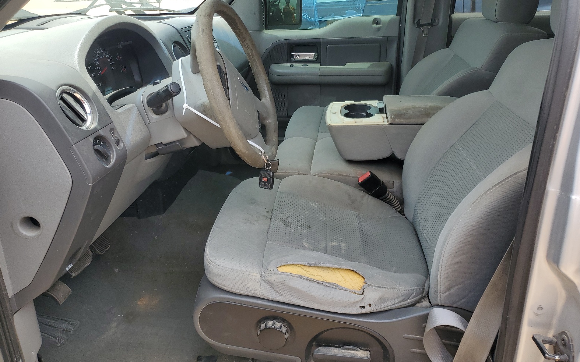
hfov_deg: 66.5
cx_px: 293
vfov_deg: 44.4
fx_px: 443
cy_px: 159
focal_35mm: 28
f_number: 1.5
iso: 50
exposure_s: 1/769
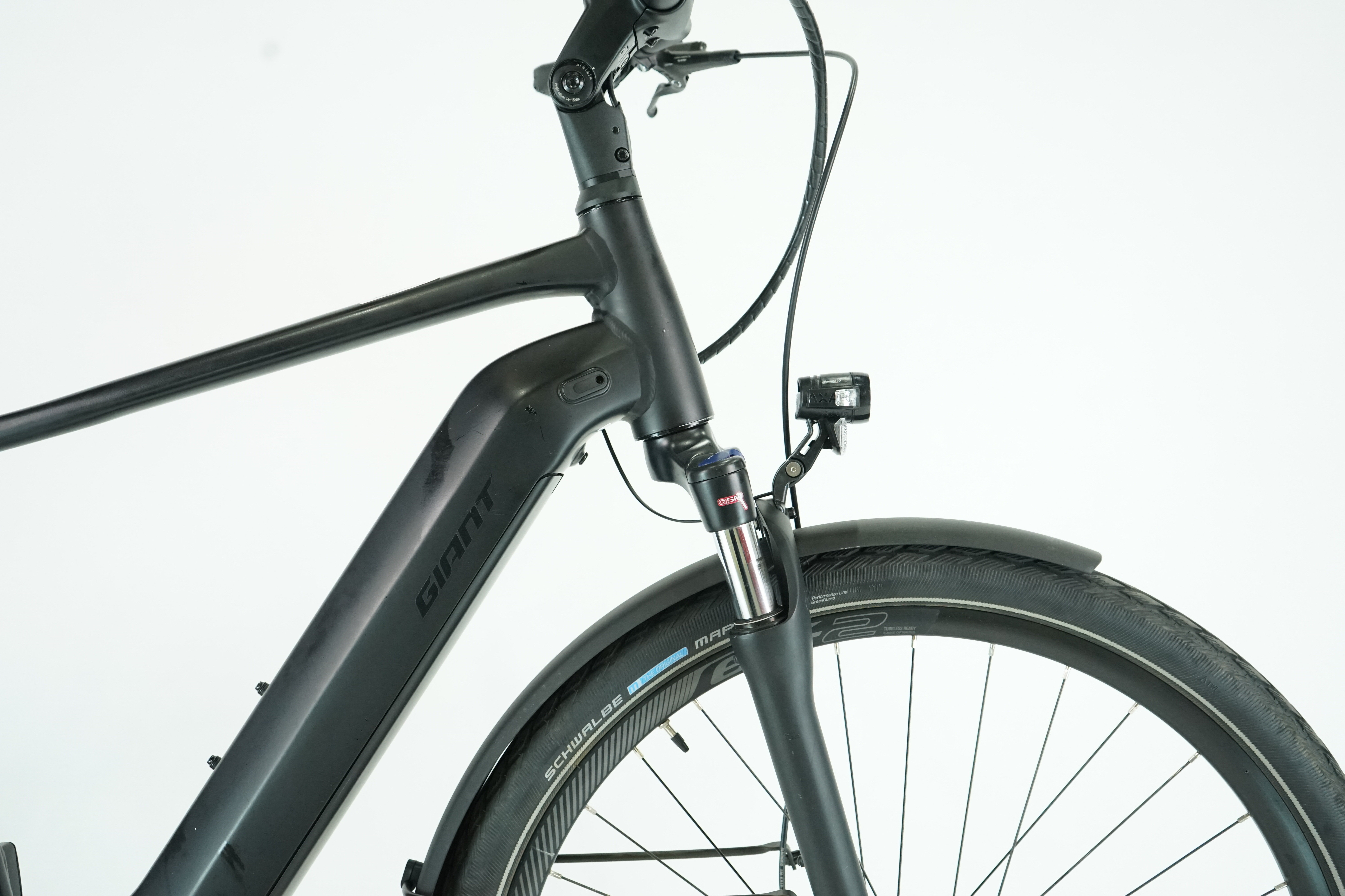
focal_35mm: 33
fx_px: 1233
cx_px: 672
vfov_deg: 40.0
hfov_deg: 57.2
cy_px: 448
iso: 2500
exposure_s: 1/200
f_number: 5
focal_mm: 33
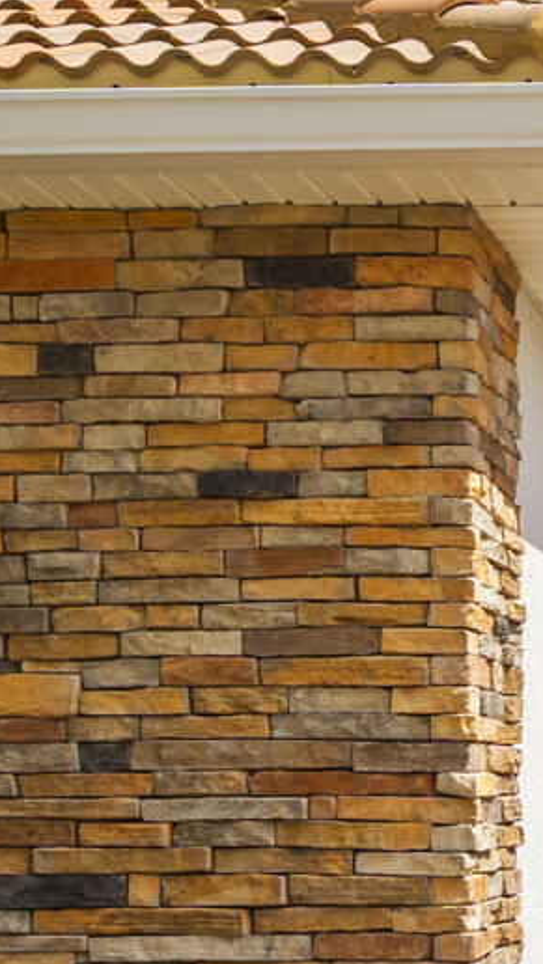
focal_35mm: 81
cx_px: 894
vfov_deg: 25.7
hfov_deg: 13.7
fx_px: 2072
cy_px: 792
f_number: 10
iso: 100
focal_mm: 16
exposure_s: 1/40
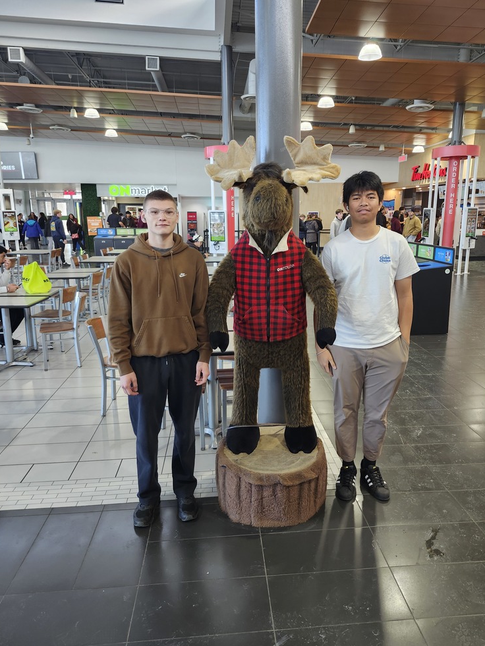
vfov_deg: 71.6
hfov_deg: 56.8
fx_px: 448
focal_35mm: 24
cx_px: 250
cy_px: 315
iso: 200
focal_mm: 5.54
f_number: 1.8
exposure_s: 1/120
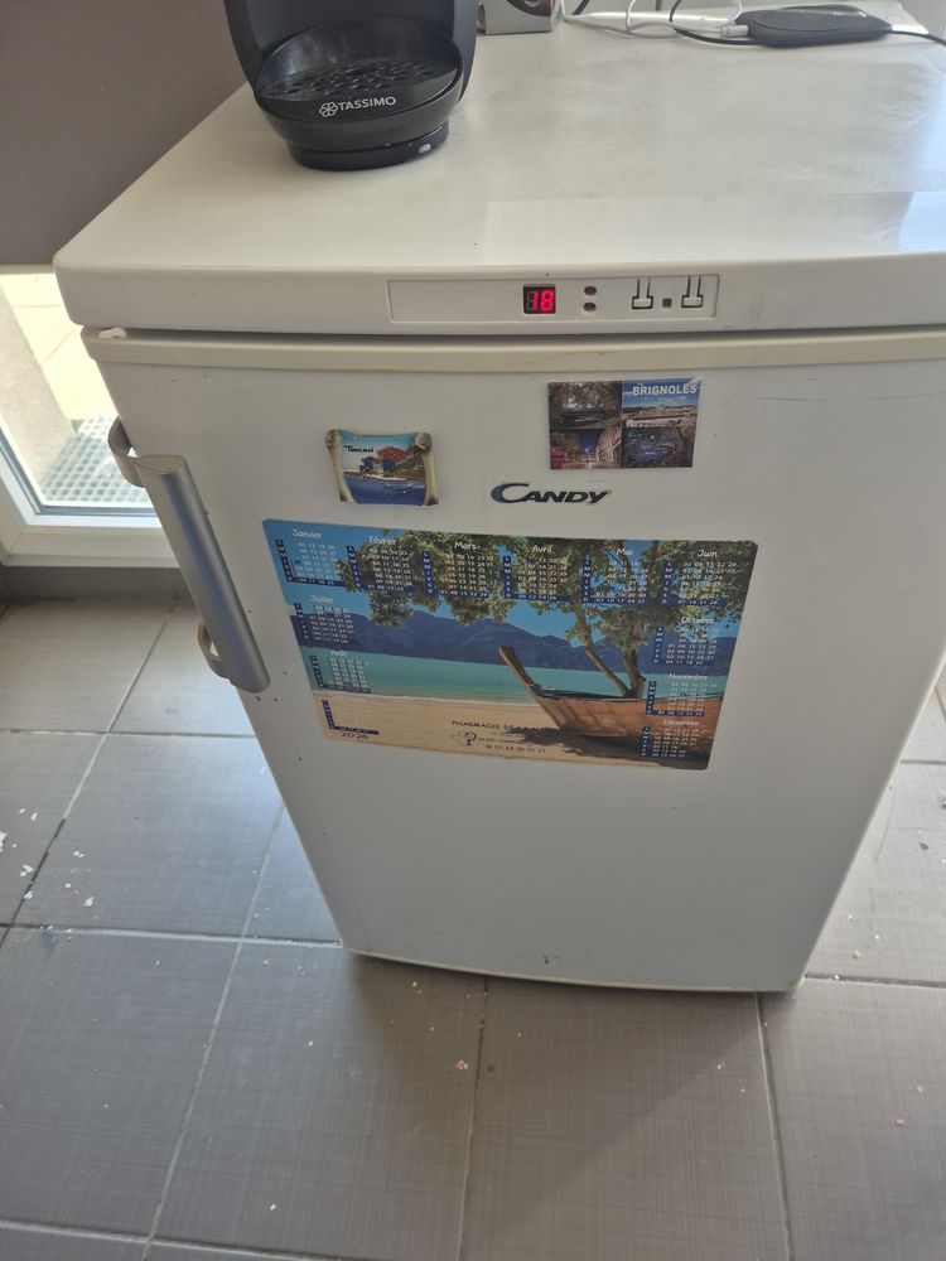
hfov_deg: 58.9
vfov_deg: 73.9
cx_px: 473
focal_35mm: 23
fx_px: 838
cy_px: 630
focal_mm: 5.4
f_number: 1.8
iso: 50
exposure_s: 1/180
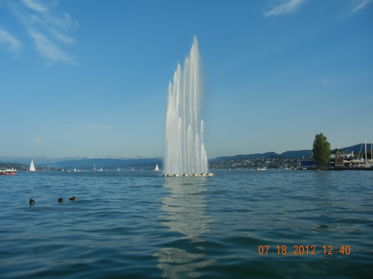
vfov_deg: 41.8
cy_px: 140
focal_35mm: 34
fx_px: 366
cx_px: 186
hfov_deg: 54.0
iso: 160
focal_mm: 6.2
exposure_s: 1/373
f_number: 7.2
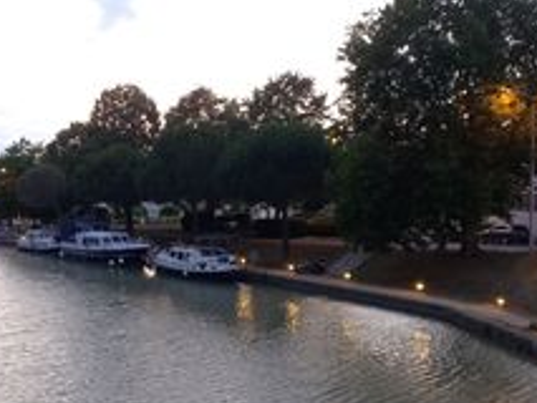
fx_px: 730
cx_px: 146
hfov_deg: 39.5
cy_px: 254
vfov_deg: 30.8
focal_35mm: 47
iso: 200
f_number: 2
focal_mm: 4.6
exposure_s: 1/33.3
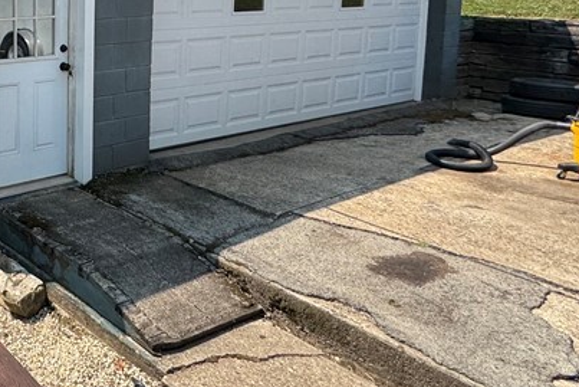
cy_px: 40
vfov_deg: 34.1
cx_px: -37
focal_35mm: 37
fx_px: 595
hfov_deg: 42.4
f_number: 2.2
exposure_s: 1/831
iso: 50
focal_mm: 2.22
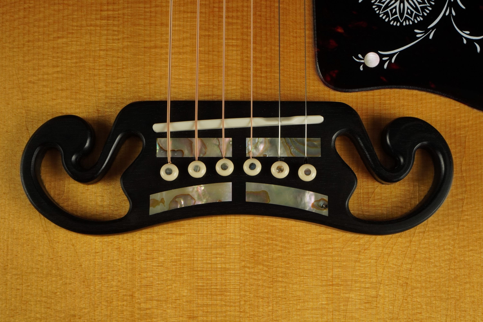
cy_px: 161
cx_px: 242
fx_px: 704
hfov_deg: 37.9
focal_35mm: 52
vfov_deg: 25.8
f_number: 11
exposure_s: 1/60
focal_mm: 35
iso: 1000
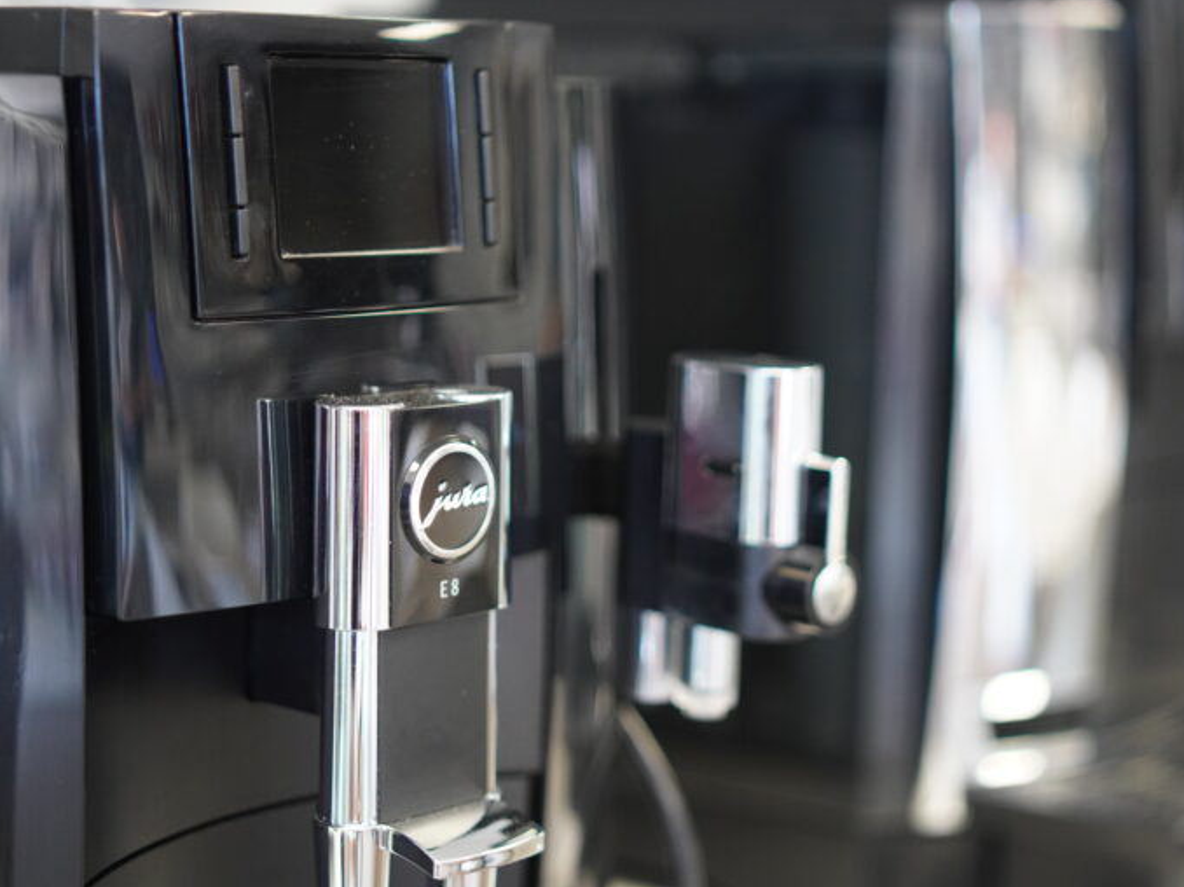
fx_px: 2515
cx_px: 613
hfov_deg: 26.5
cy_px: 442
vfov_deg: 20.0
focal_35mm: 74
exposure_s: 1/160
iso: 1250
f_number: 1.8
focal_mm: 45
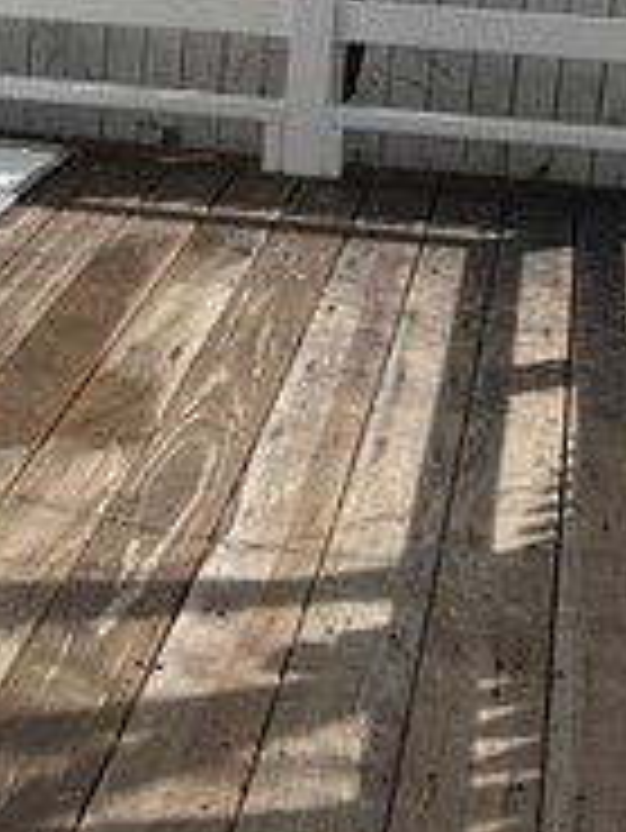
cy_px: 135
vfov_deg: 18.0
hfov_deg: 12.8
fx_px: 2601
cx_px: -410
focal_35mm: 108
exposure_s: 1/8000
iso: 50
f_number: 1.5
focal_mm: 5.7
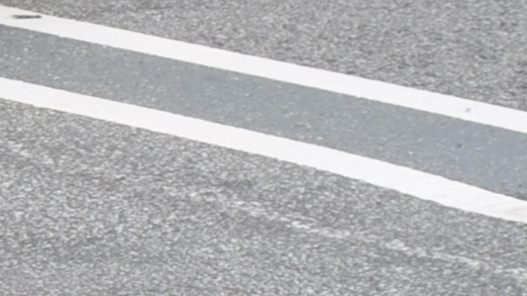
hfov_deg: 4.4
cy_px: -468
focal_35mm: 474
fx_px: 6622
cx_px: -978
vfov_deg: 2.5
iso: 200
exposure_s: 1/100
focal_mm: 50
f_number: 8
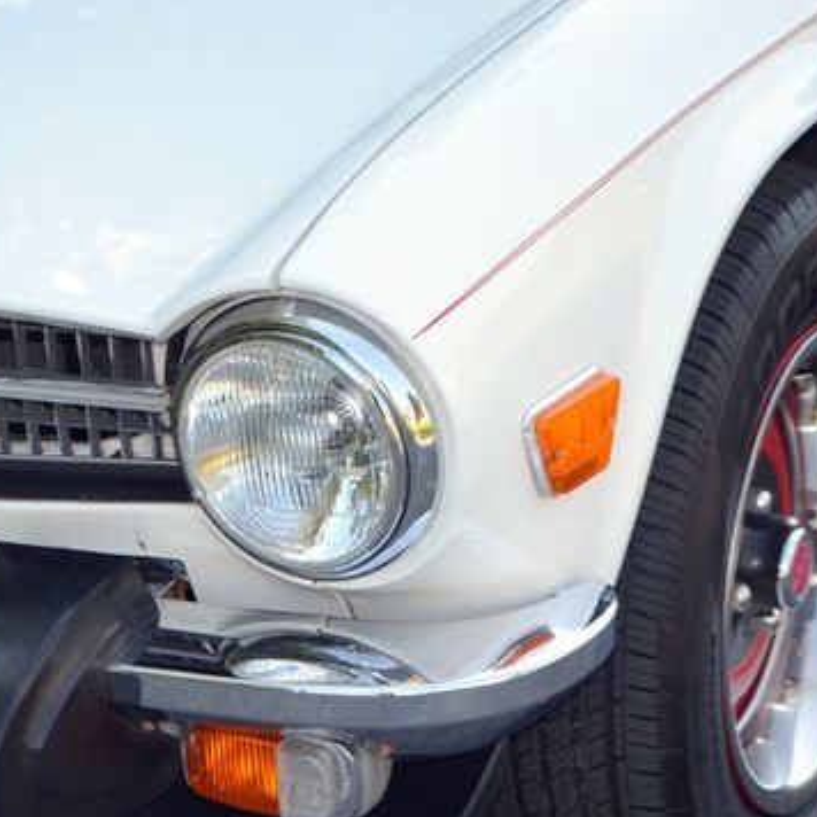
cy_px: 482
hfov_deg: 13.8
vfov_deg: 13.9
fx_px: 3358
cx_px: 115
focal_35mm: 126
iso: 200
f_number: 5.6
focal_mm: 55
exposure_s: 1/160
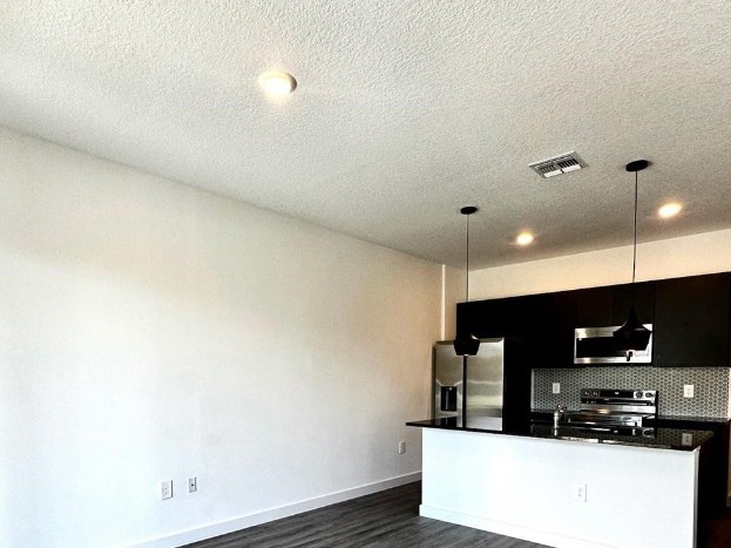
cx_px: 338
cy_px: 398
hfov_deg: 73.8
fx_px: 486
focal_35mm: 23
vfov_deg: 56.5
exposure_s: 1/120
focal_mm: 2.22
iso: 100
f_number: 2.2
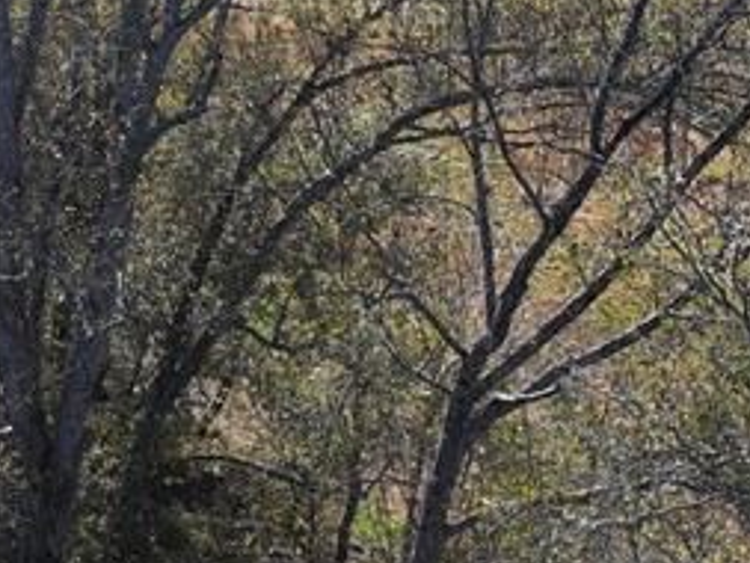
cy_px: 200
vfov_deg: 15.2
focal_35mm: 97
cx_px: -225
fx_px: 2103
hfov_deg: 18.8
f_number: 2.8
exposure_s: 1/400
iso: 220
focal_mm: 12.29
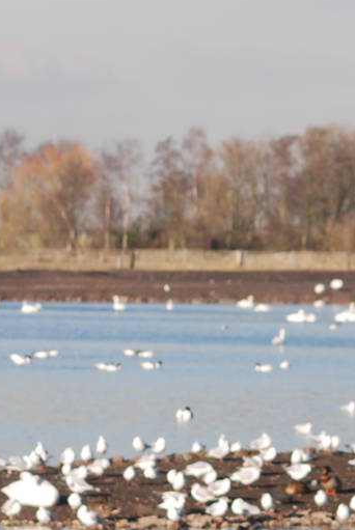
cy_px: 549
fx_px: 4853
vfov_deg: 6.2
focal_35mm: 329
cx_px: 214
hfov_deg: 4.2
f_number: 5.6
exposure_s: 1/500
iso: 110
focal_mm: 70
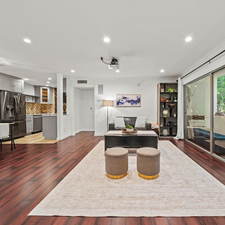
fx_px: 191
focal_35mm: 26
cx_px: 130
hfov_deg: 60.6
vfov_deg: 60.9
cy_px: 113
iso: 320
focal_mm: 20
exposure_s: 1/1.67
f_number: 8
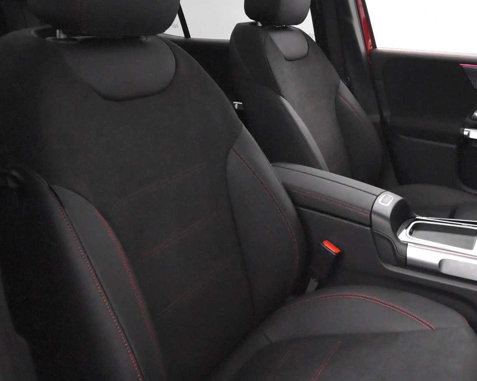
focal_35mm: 36
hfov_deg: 48.1
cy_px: 132
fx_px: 501
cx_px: 382
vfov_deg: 41.2
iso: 7200
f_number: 4.2
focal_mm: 11.5
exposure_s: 1/60
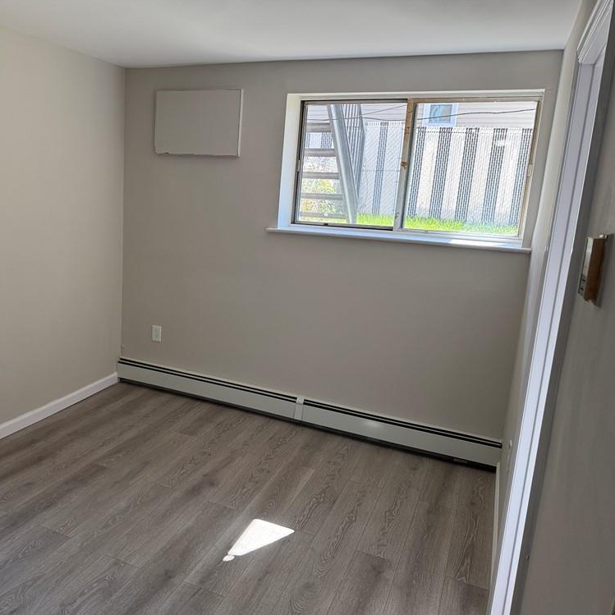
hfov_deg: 54.4
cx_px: 203
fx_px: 583
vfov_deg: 55.6
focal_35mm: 29
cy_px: 311
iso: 125
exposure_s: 1/226
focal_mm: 6.76
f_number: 1.78
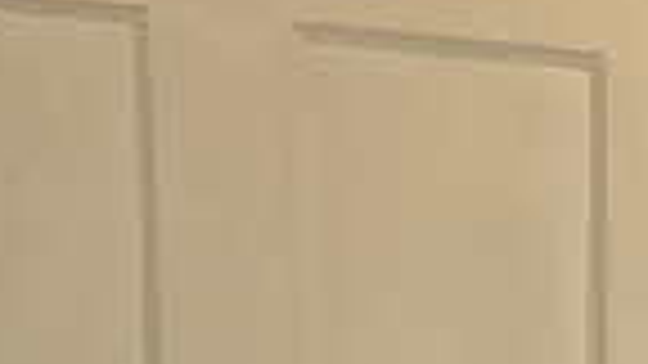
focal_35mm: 202
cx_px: 1480
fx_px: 3471
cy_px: 1407
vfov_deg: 5.3
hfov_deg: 9.6
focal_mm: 5.7
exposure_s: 1/120
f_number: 1.5
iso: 100
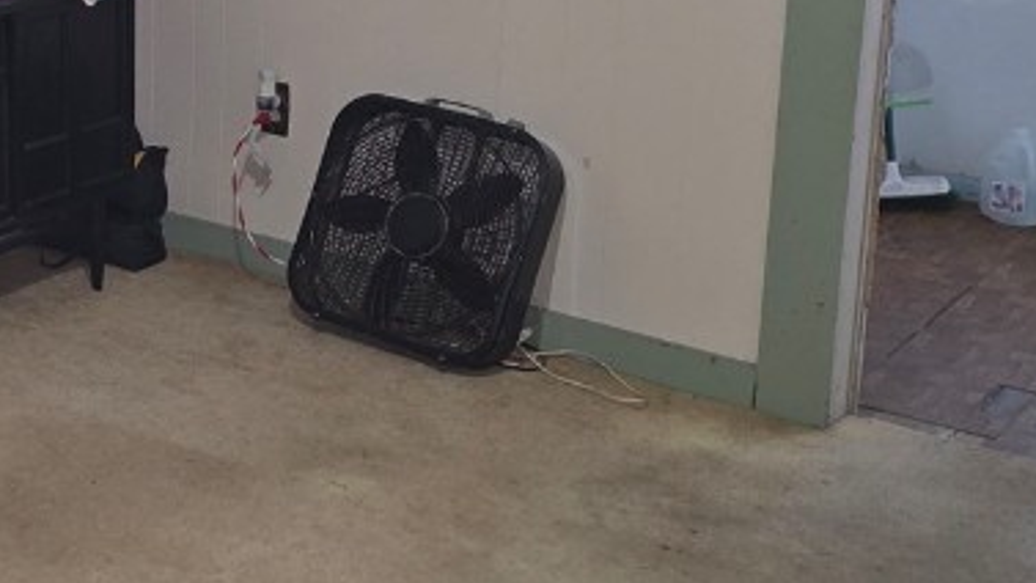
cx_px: 11
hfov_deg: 29.1
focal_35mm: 68
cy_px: 110
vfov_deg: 17.6
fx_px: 1868
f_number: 1.7
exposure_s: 1/24
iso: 125
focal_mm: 6.25
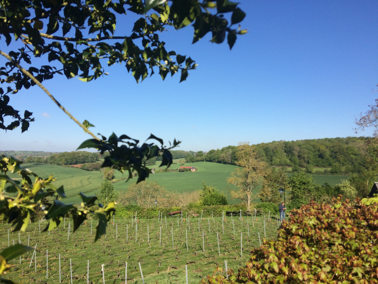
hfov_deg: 61.7
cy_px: 142
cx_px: 189
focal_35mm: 29
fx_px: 317
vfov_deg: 48.2
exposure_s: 1/2160
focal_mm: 4.15
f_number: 2.2
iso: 32
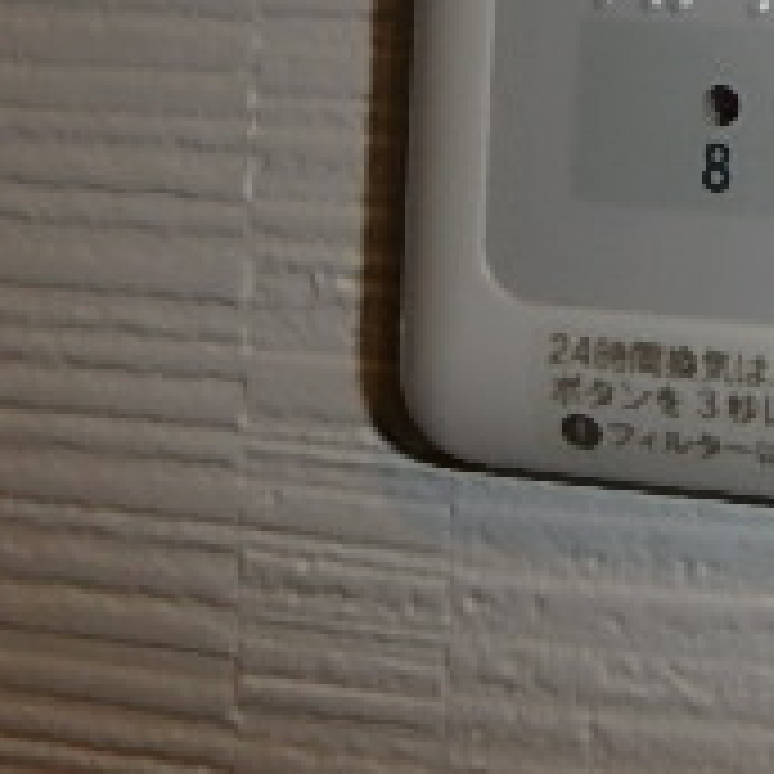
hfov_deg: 21.7
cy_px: -230
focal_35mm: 69
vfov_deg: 22.4
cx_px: 1098
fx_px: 1745
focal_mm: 3.7
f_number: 6
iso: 160
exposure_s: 1/30
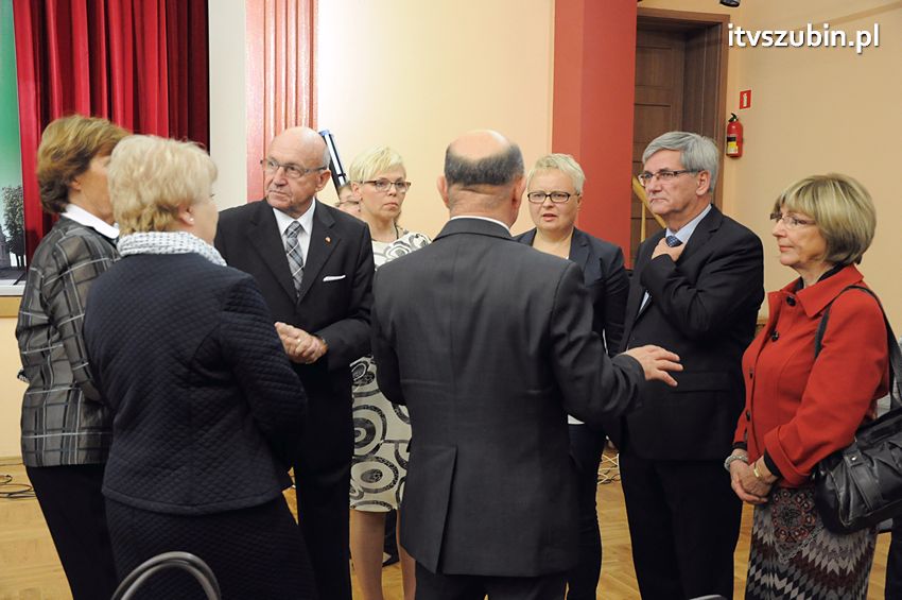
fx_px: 1051
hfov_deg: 46.4
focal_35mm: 42
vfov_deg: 31.8
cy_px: 300
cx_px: 451
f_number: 4.5
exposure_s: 1/60
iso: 2000
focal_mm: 28
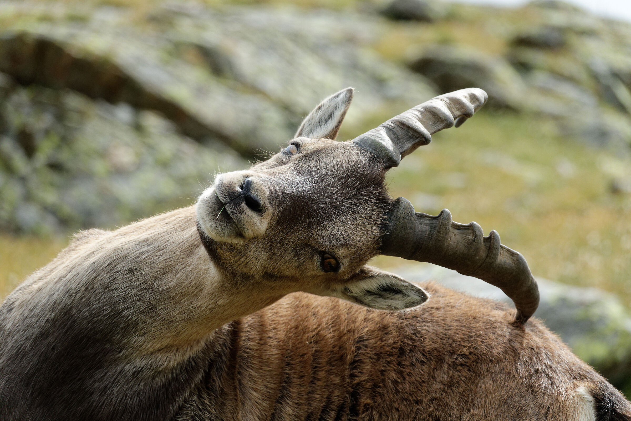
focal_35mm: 310
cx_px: 316
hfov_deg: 6.6
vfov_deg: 4.4
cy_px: 210
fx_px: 5433
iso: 400
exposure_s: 1/2000
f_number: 4
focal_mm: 113.69
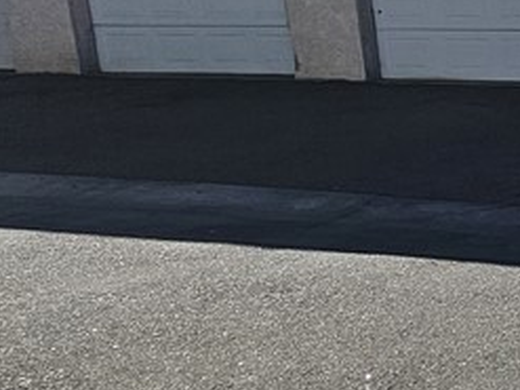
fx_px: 811
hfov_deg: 21.1
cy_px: 76
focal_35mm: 54
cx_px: 968
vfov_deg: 26.5
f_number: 2.2
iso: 50
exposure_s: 1/2790
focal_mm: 2.2
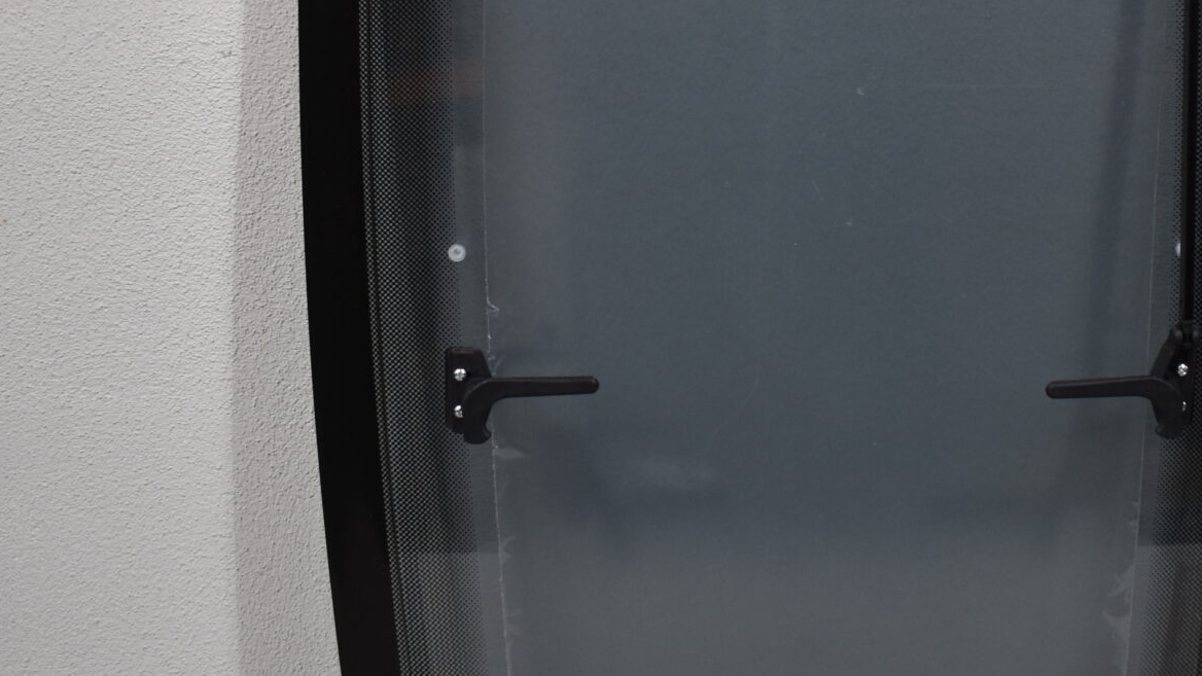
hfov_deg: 33.4
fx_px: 1976
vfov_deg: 19.3
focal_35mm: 62
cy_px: 191
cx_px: 852
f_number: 3.5
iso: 500
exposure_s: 1/250
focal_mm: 18
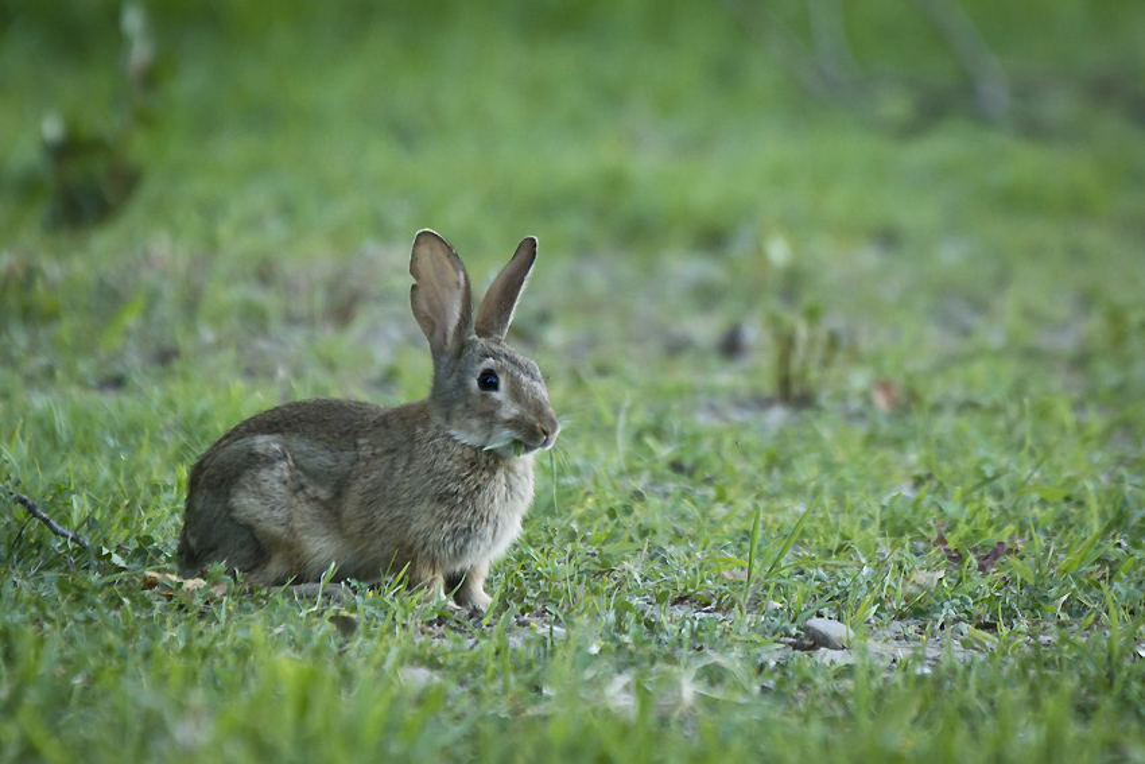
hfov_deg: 3.4
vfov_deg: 2.3
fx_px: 19085
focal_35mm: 600
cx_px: 572
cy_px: 382
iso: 800
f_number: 5.6
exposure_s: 1/320
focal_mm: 400
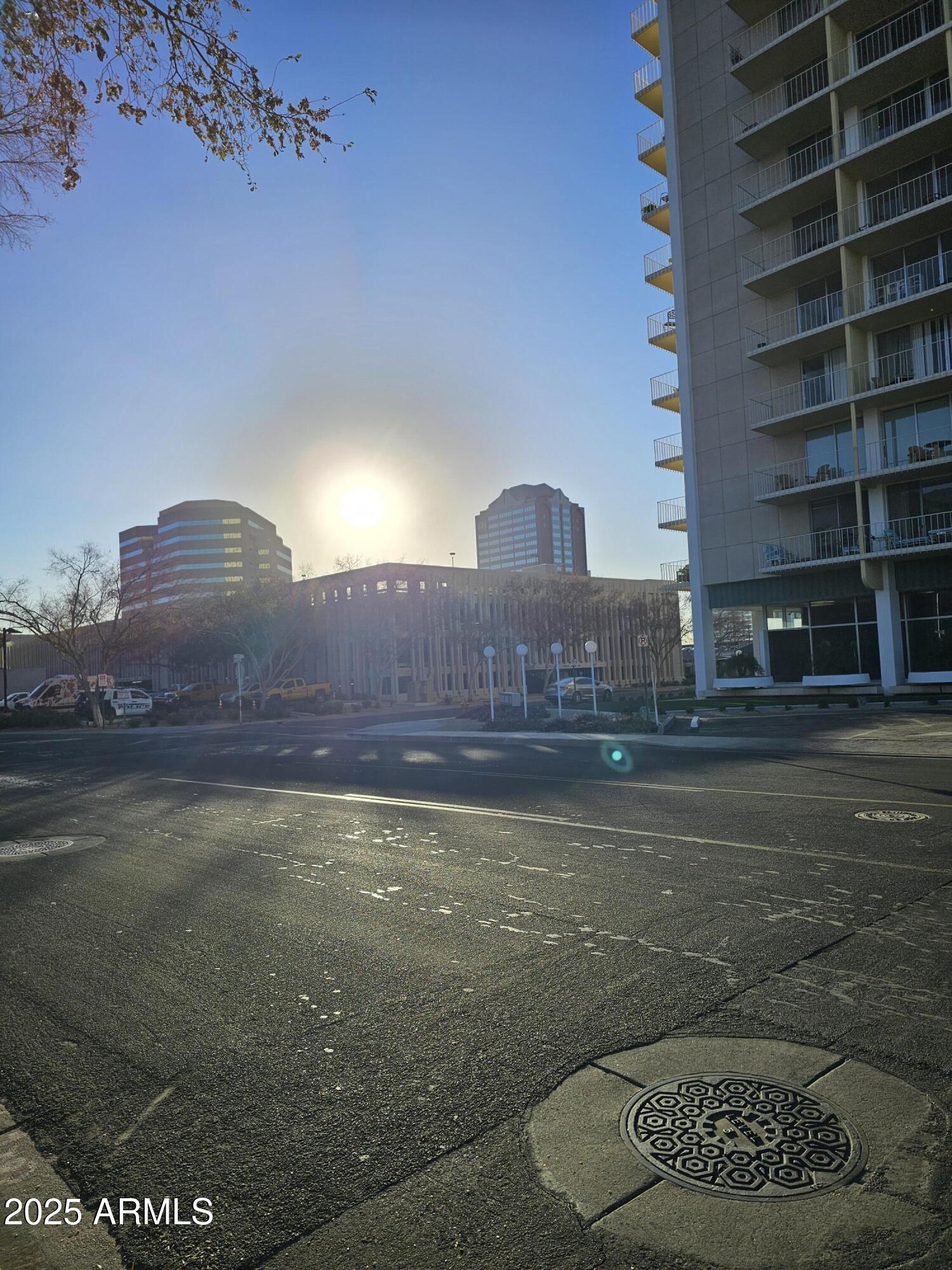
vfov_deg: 73.9
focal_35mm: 23
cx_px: 476
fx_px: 843
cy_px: 635
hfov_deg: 58.9
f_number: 1.7
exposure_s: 1/1318
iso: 10
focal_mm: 6.3
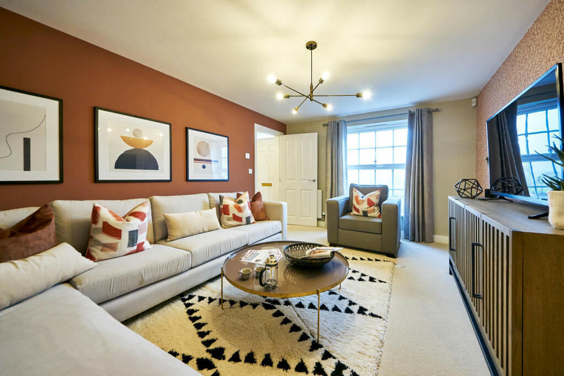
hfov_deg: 112.6
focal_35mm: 12
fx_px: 188
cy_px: 188
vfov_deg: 90.0
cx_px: 282
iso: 400
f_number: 7.1
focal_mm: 8
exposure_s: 1/10
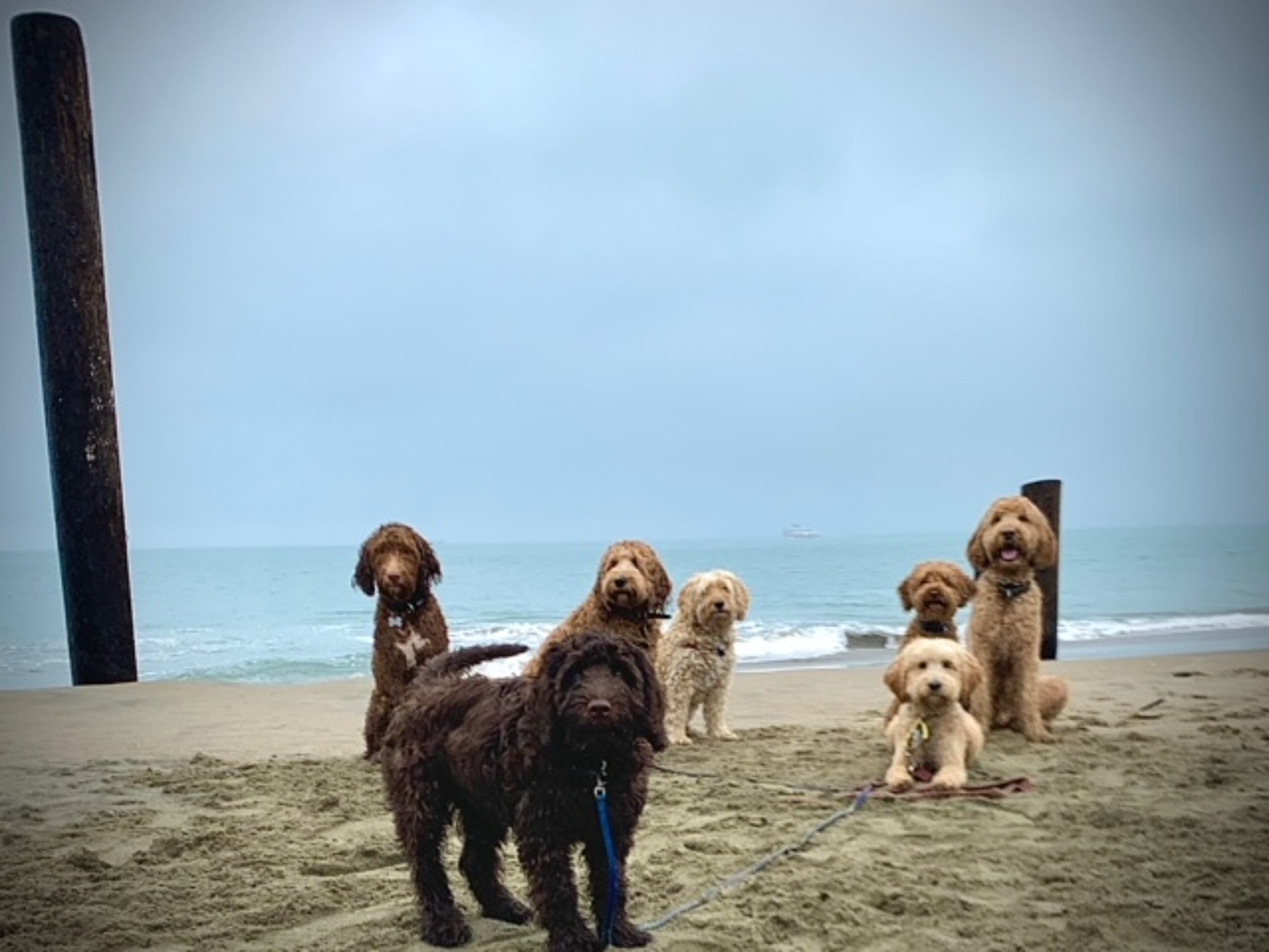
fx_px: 953
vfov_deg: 53.1
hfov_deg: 67.3
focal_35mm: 26
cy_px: 476
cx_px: 634
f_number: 1.8
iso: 25
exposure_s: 1/737
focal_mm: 4.25
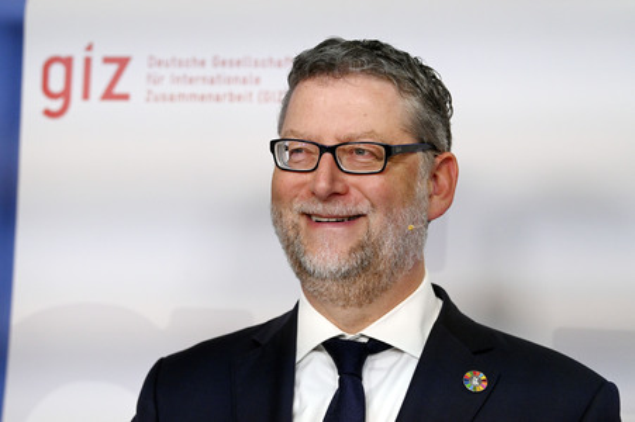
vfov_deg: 13.9
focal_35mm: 98
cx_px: 318
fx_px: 1727
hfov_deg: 20.8
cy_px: 211
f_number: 4
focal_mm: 98
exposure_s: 1/2500
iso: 4000
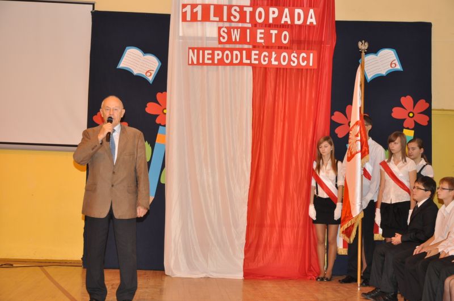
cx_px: 227
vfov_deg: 20.1
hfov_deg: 29.9
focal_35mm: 68
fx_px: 850
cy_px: 150
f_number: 5.6
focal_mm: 45
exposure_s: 1/60
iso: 800
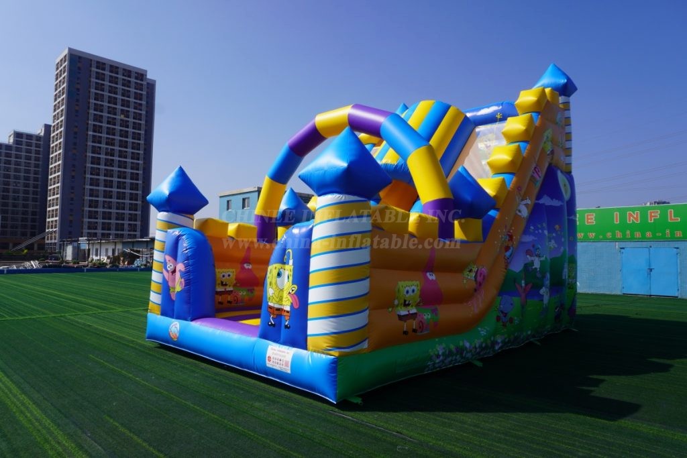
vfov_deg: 53.1
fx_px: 458
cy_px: 229
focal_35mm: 24
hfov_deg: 73.7
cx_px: 344
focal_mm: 16
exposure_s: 1/250
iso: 100
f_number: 10
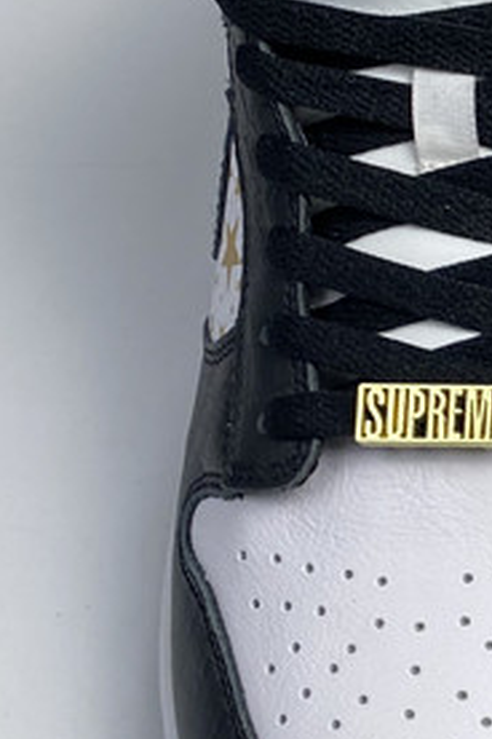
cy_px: 410
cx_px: 922
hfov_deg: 12.6
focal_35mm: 98
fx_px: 2009
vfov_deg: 20.8
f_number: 1.8
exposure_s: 1/100
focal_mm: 4.25
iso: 32
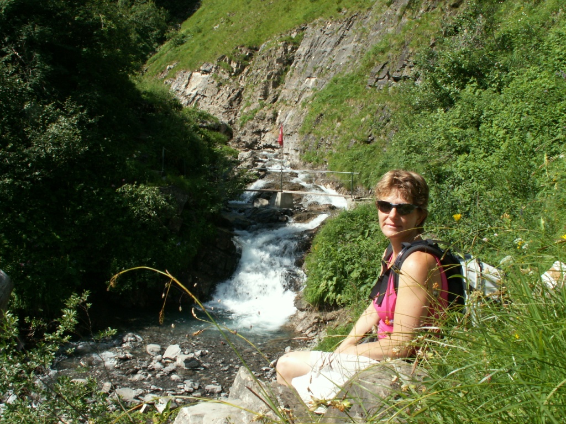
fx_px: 572
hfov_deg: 52.6
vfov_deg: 40.7
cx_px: 283
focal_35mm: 35
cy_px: 212
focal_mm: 5.86
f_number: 8
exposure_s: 1/100
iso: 50
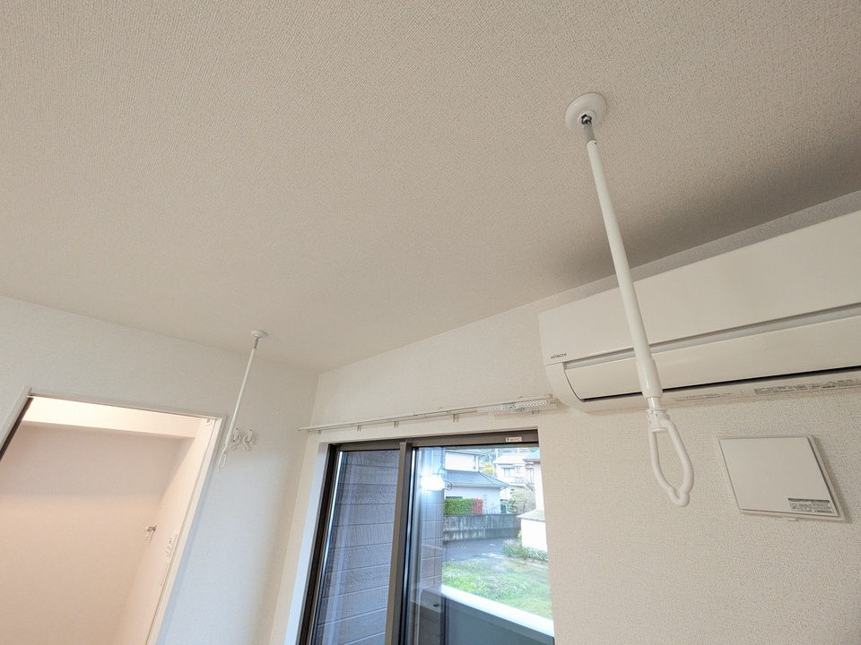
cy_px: 322
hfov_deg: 102.1
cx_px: 430
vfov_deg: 85.7
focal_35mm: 14
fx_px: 348
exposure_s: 1/30
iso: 234
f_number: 2.2
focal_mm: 1.83
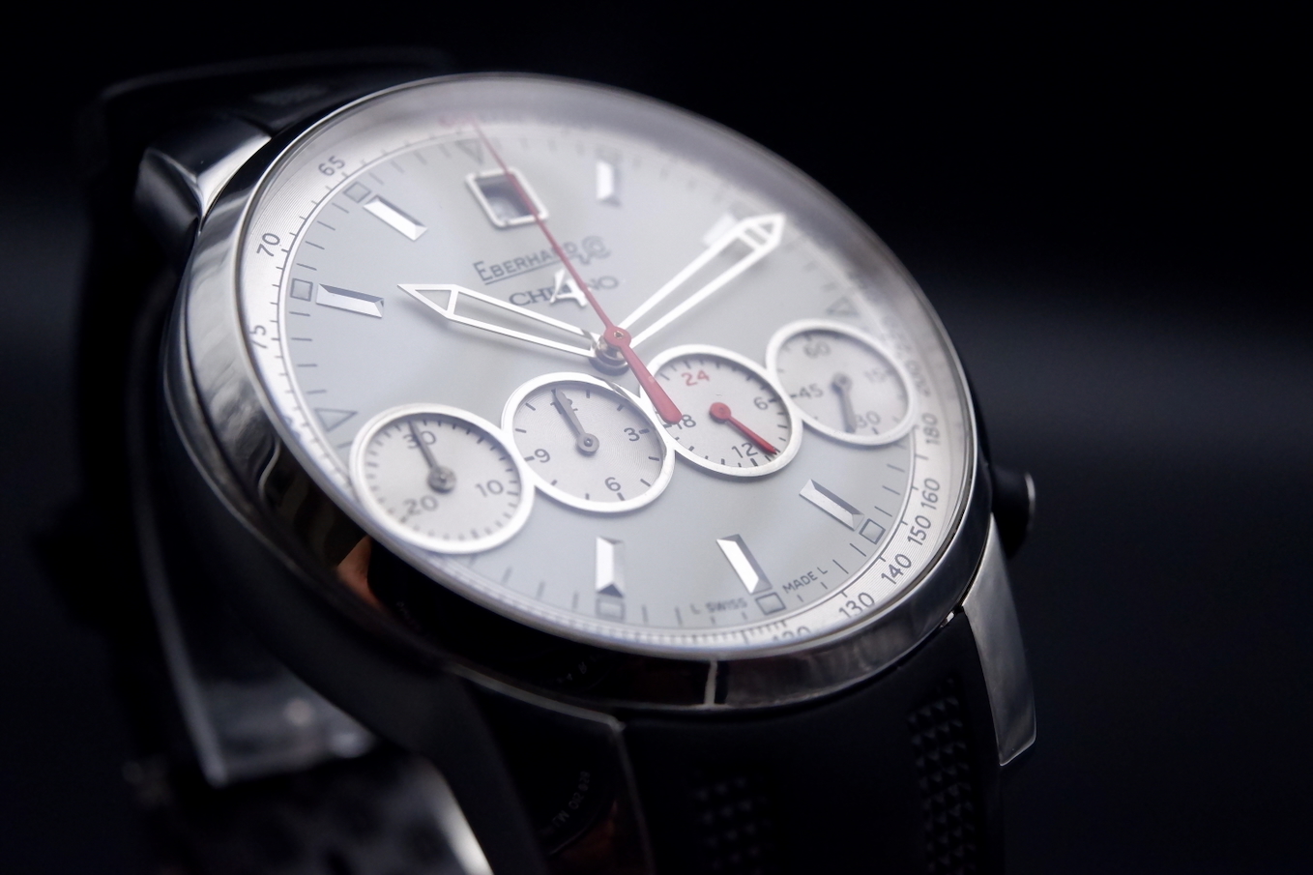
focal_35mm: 45
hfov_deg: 43.6
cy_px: 438
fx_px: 1641
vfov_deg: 29.9
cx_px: 656
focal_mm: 30.2
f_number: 8
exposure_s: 1/4000
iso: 4000
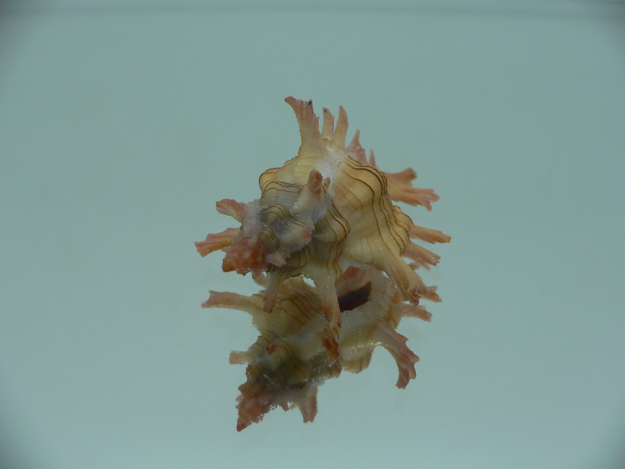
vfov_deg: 40.7
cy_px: 234
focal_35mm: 35
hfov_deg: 52.6
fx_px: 632
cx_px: 312
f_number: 2.8
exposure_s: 1/60
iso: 80
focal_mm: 4.6
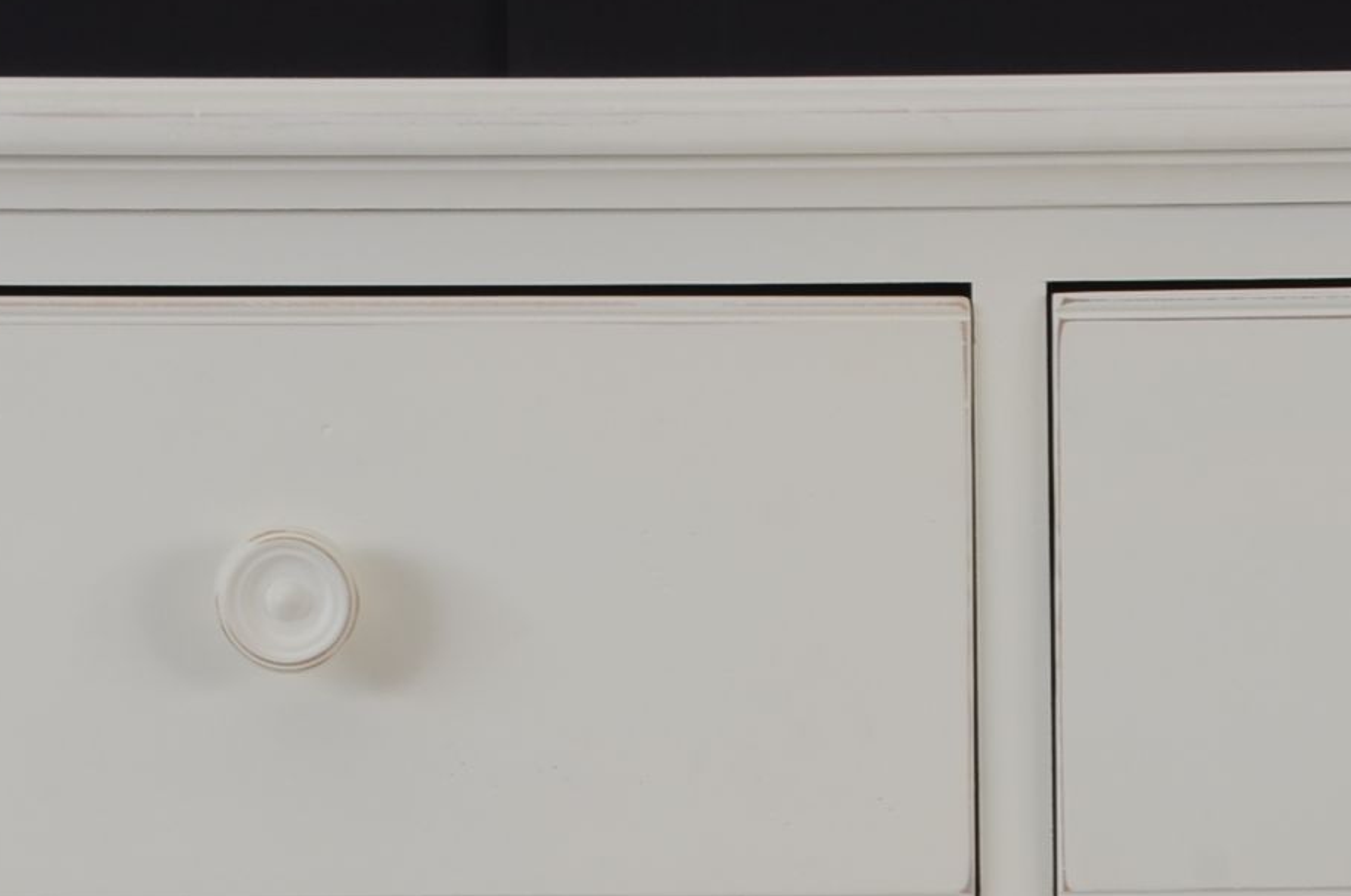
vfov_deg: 7.0
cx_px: 1018
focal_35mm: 194
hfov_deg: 10.6
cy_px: 974
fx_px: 7268
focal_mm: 48
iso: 200
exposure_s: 1/60
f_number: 10
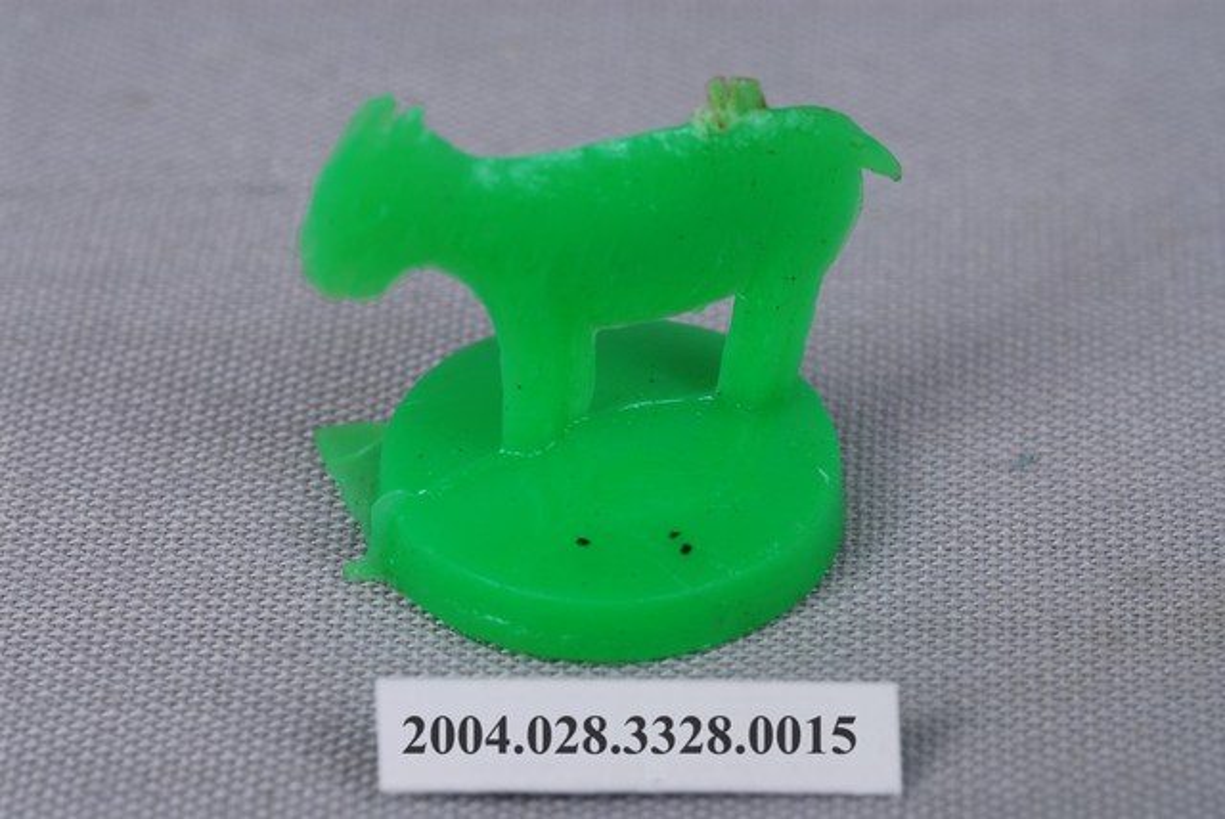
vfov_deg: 15.2
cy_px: 410
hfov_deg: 22.6
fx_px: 3065
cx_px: 612
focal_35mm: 90
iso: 100
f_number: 25
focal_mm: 60
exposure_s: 1/125
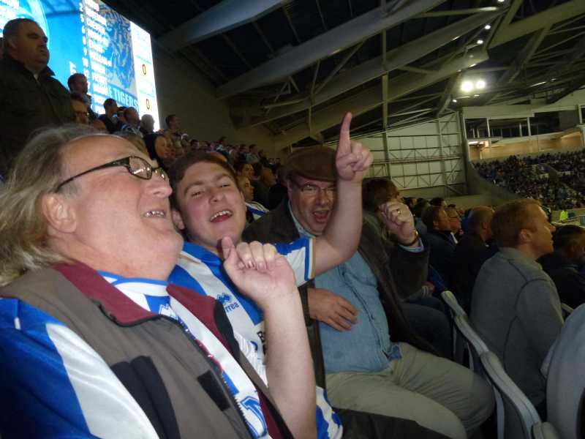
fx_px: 406
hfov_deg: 71.6
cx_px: 292
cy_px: 220
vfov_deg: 56.8
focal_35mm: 24
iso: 320
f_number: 3.3
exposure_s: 1/60
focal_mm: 4.3
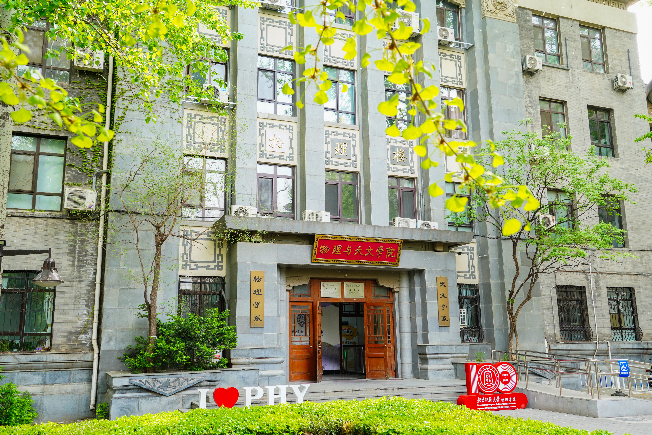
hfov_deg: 60.3
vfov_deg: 42.3
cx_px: 326
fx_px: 561
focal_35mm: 31
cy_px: 218
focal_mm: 31
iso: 1250
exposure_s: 1/100
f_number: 9
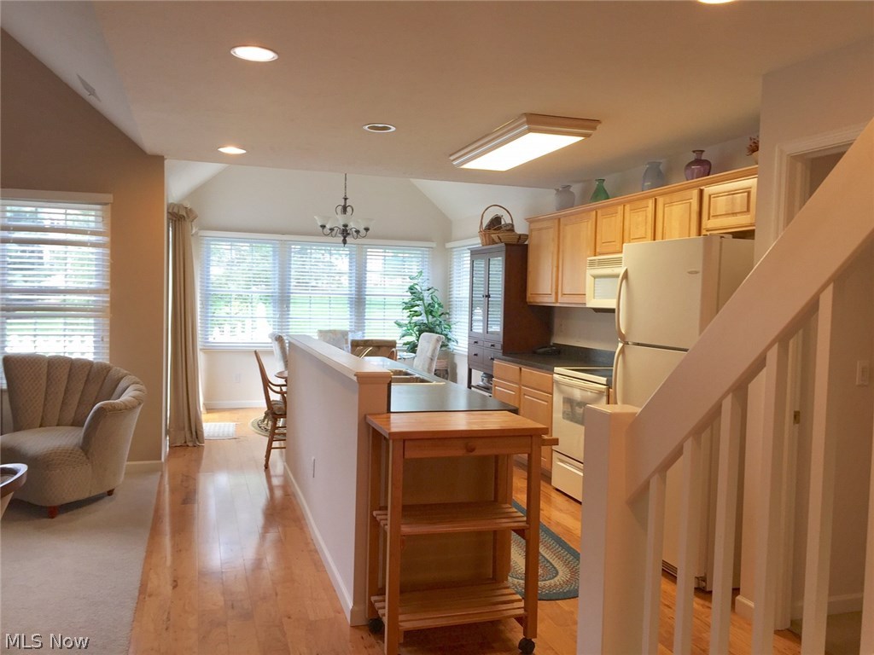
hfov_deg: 61.7
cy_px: 328
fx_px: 732
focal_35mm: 29
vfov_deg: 48.2
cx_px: 437
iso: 32
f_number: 2.2
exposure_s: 1/30
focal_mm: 4.15
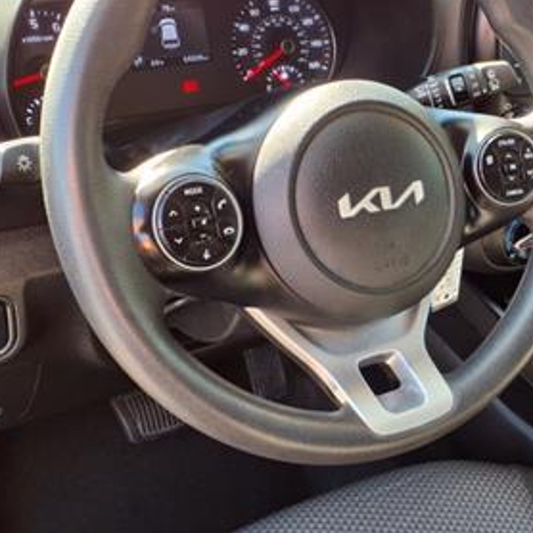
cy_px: 257
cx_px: 481
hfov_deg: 29.8
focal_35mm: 55
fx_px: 958
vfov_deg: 31.1
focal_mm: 3.58
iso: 64
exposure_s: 1/60.2
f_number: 1.9
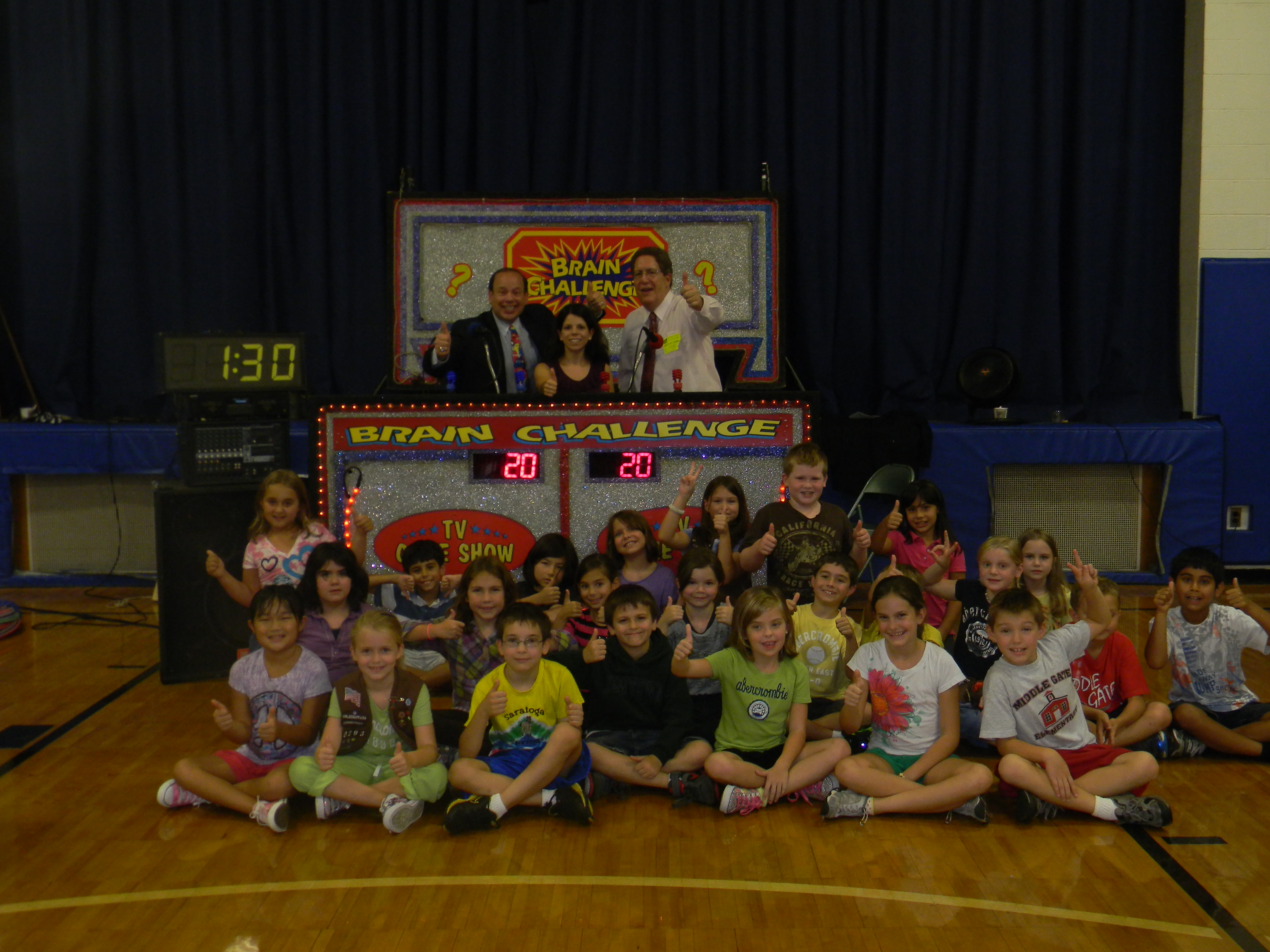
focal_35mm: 36
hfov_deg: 51.4
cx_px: 635
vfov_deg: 39.7
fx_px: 1321
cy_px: 476
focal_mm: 6.4
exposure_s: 1/30
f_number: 3.7
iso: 200
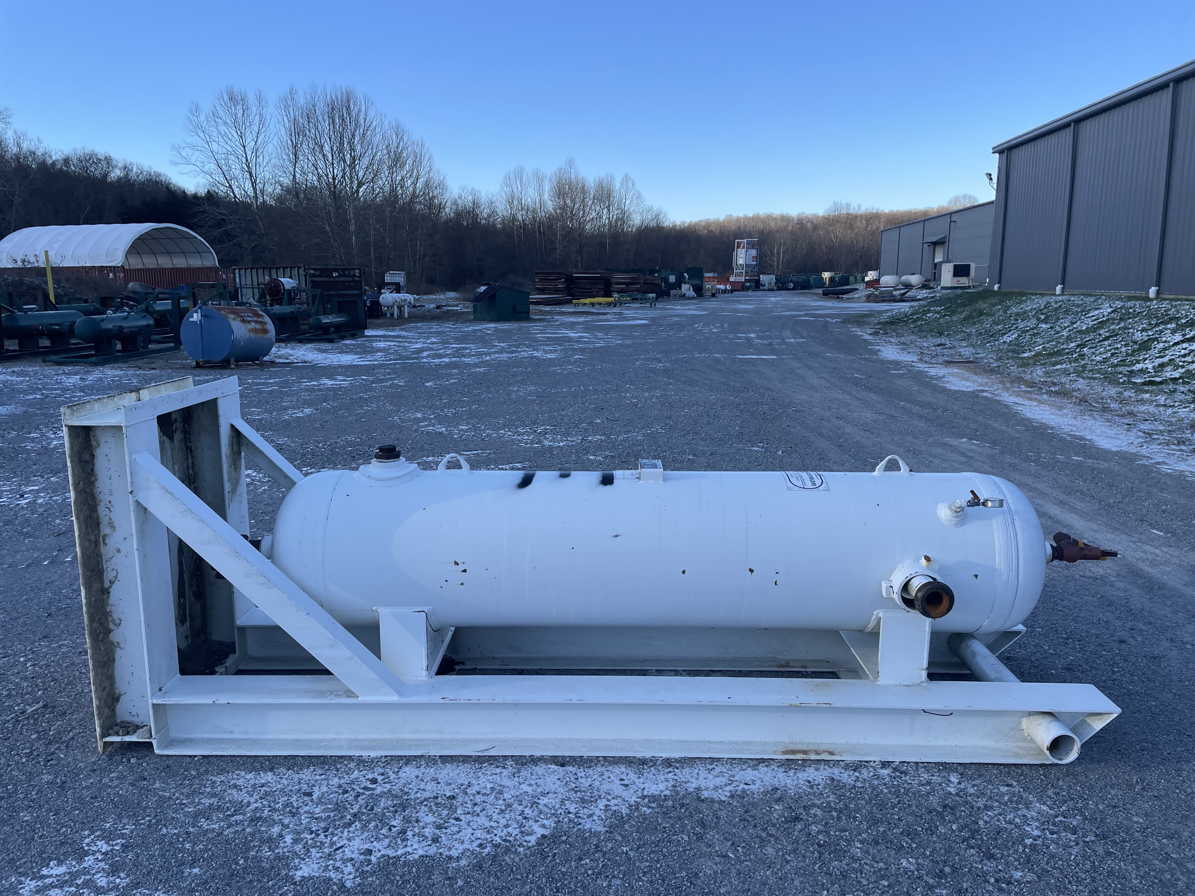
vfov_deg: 53.1
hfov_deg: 67.3
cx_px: 598
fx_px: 898
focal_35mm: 26
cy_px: 448
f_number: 1.6
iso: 32
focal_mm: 4.2
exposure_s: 1/1195
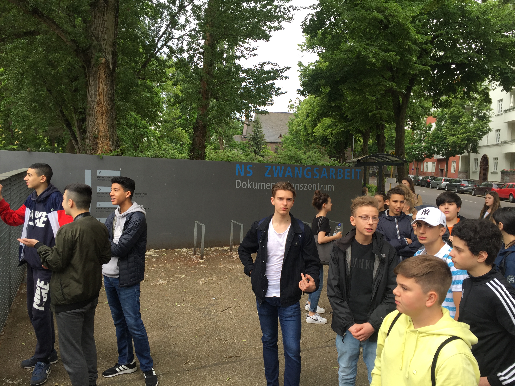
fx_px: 431
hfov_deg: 61.7
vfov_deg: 48.2
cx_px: 258
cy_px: 193
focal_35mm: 29
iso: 32
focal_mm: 4.15
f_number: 2.2
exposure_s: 1/316
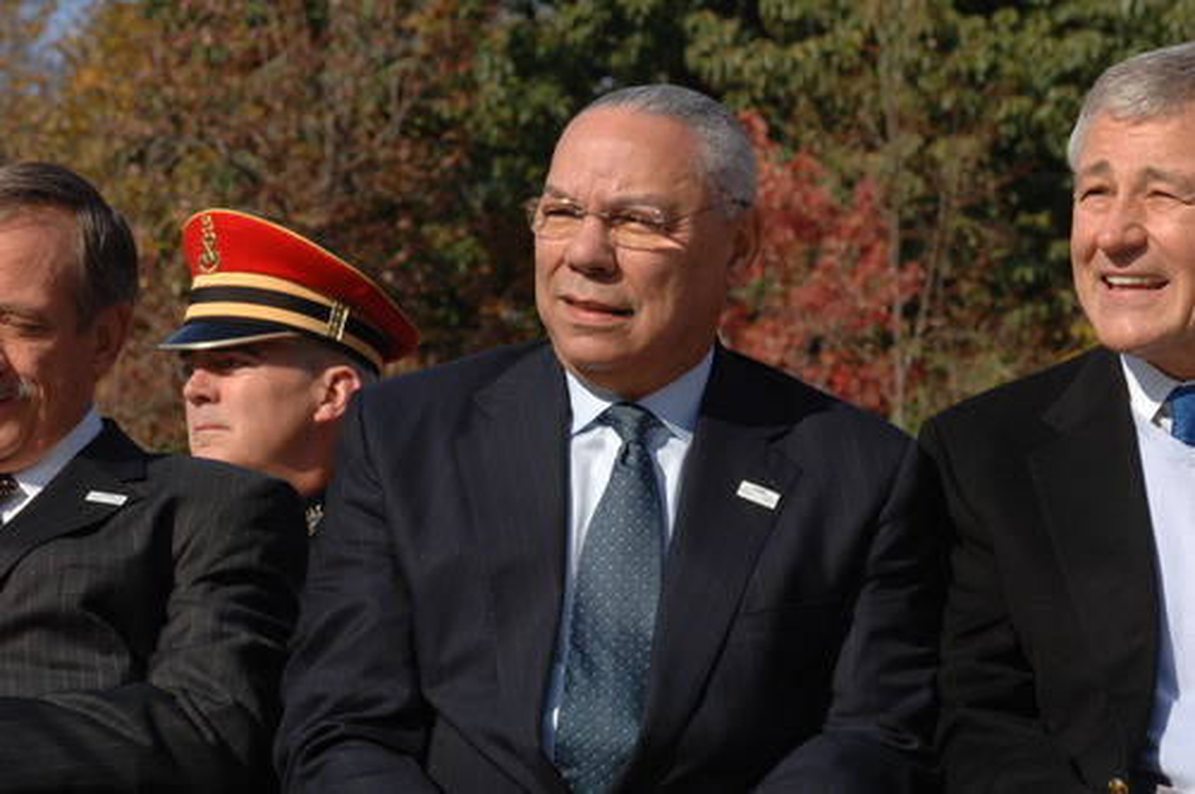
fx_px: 5569
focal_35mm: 168
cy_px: 397
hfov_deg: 12.2
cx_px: 598
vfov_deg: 8.1
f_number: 14
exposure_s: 1/320
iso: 400
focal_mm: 112
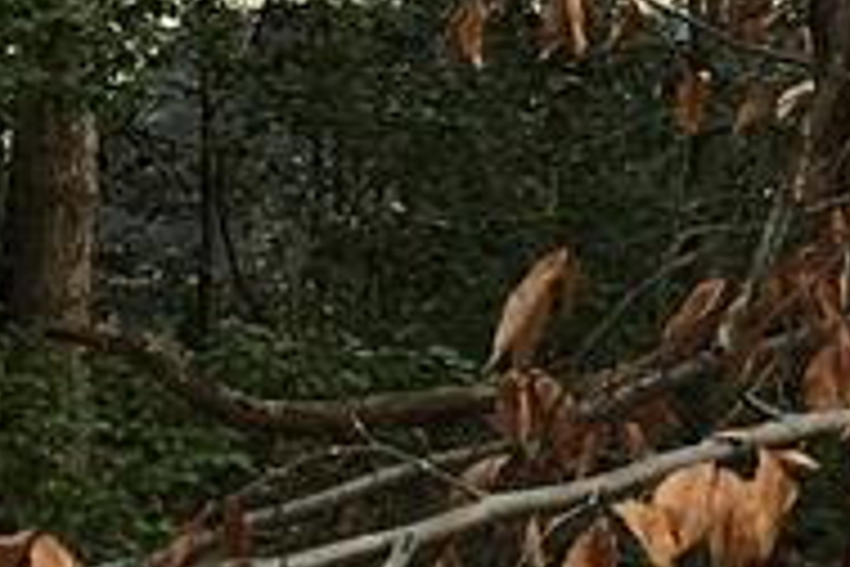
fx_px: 5784
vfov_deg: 5.3
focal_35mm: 245
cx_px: 985
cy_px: -1161
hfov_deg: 8.3
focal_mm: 4.15
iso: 25
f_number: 2.2
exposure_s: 1/541
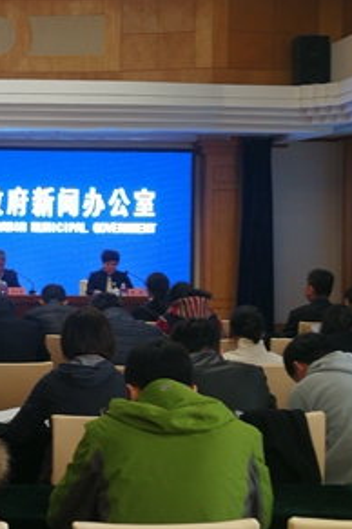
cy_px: 249
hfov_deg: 19.9
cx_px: -5
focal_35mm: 66
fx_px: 968
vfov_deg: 30.5
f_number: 2.2
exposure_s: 1/33.3
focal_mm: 3.95
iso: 200
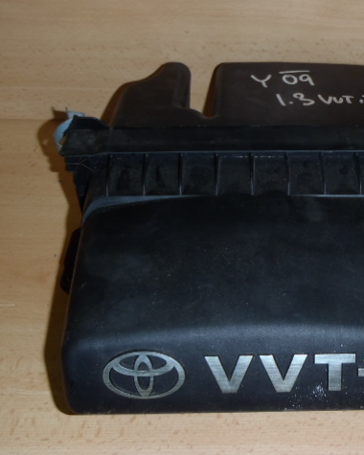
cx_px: 263
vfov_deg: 37.3
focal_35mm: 50
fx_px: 673
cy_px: 227
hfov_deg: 29.9
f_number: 4.6
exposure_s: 1/40
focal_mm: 6.83
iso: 100
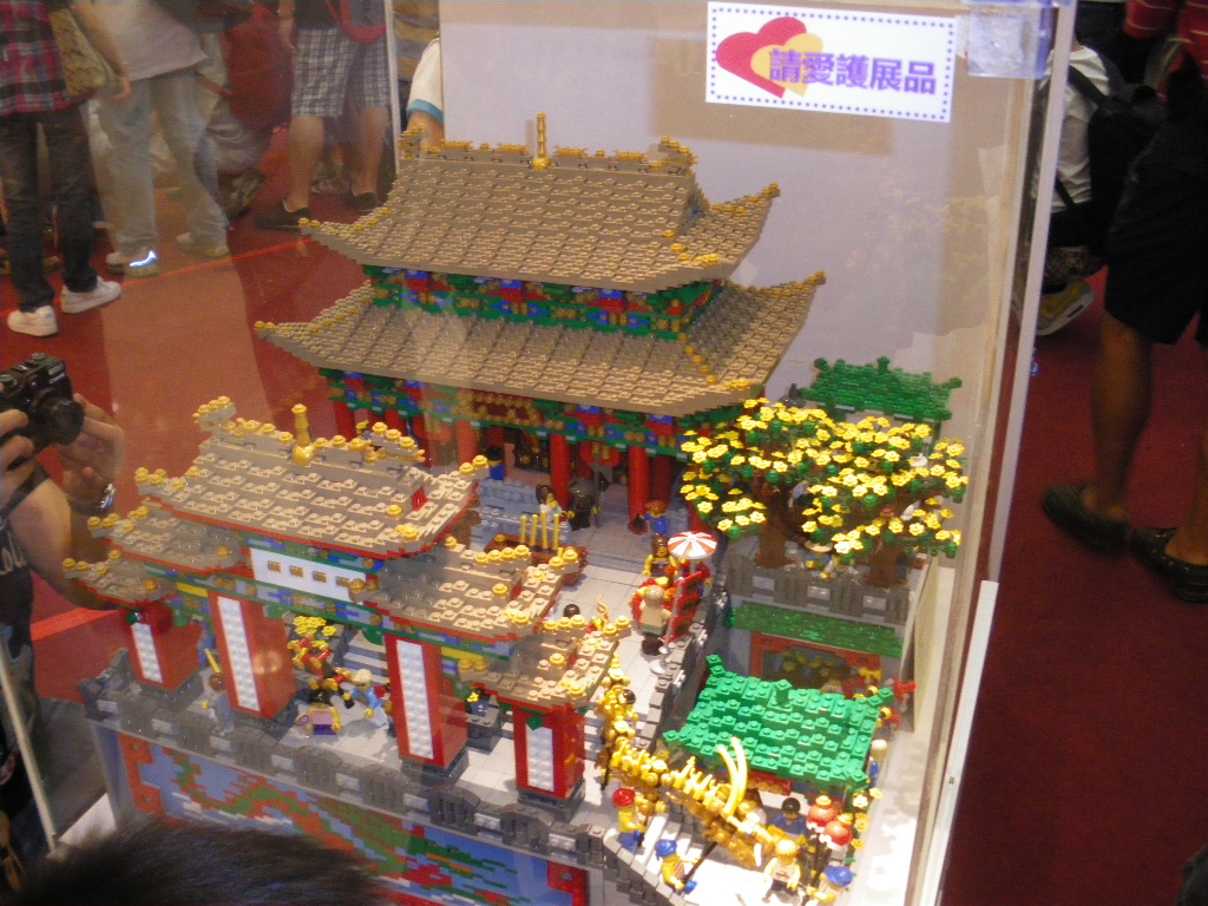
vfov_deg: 39.7
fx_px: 1256
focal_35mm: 36
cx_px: 604
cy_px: 453
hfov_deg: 51.4
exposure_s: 1/50
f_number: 3.5
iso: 400
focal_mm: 6.3
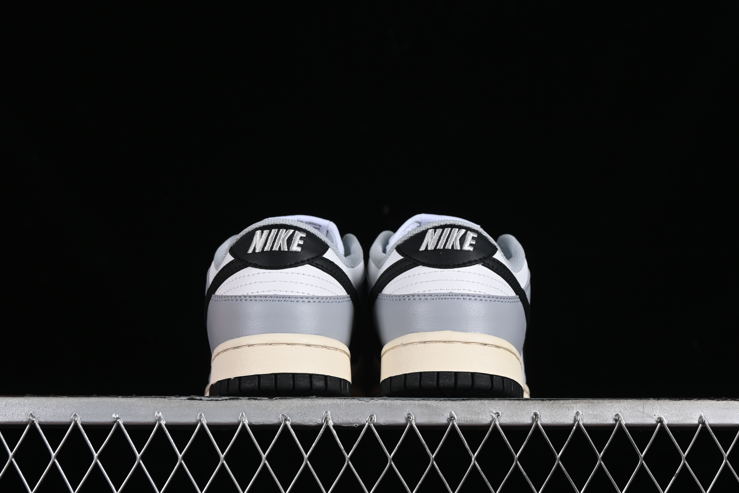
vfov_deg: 18.2
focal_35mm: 75
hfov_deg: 27.0
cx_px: 370
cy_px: 246
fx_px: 1539
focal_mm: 50
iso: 160
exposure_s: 1/80
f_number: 8
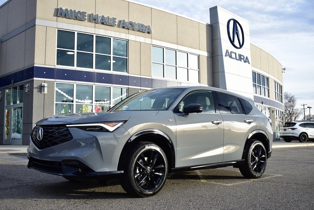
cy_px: 105
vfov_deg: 34.3
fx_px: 340
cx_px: 157
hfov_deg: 49.5
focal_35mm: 39
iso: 100
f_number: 5.6
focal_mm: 26
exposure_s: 1/125
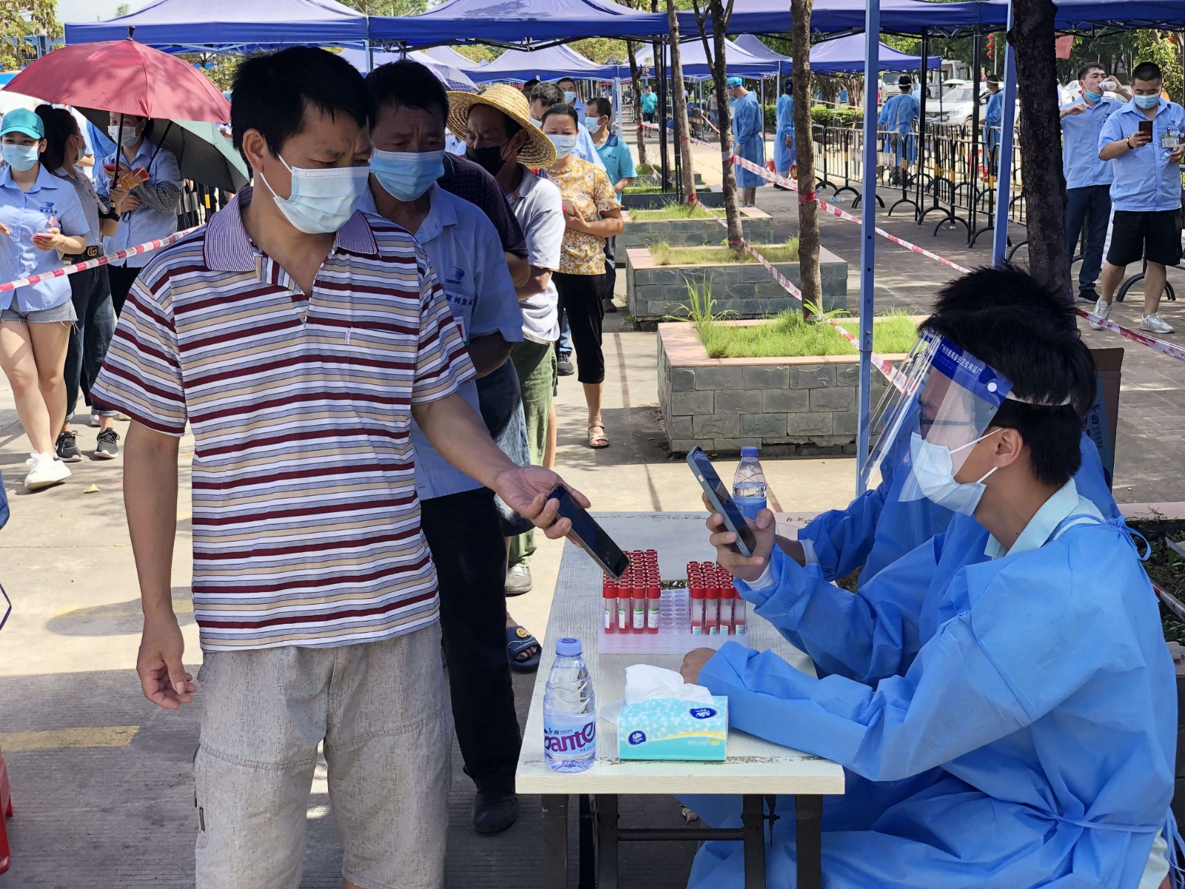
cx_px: 592
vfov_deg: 28.0
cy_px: 444
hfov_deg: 36.8
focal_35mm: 52
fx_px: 1780
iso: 16
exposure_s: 1/281
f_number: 2.4
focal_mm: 6
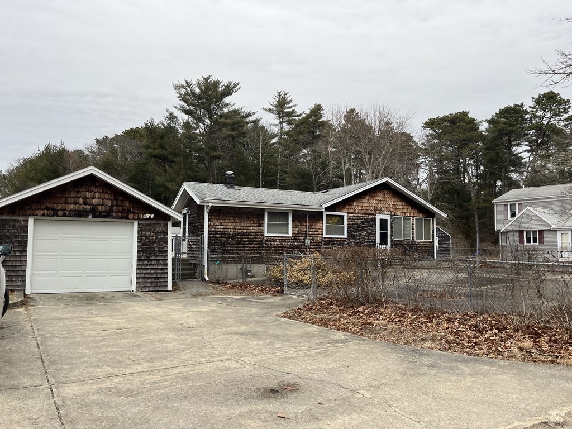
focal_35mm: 26
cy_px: 214
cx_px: 286
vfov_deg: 53.1
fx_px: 430
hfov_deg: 67.3
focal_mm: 5.1
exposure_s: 1/415
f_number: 1.6
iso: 50
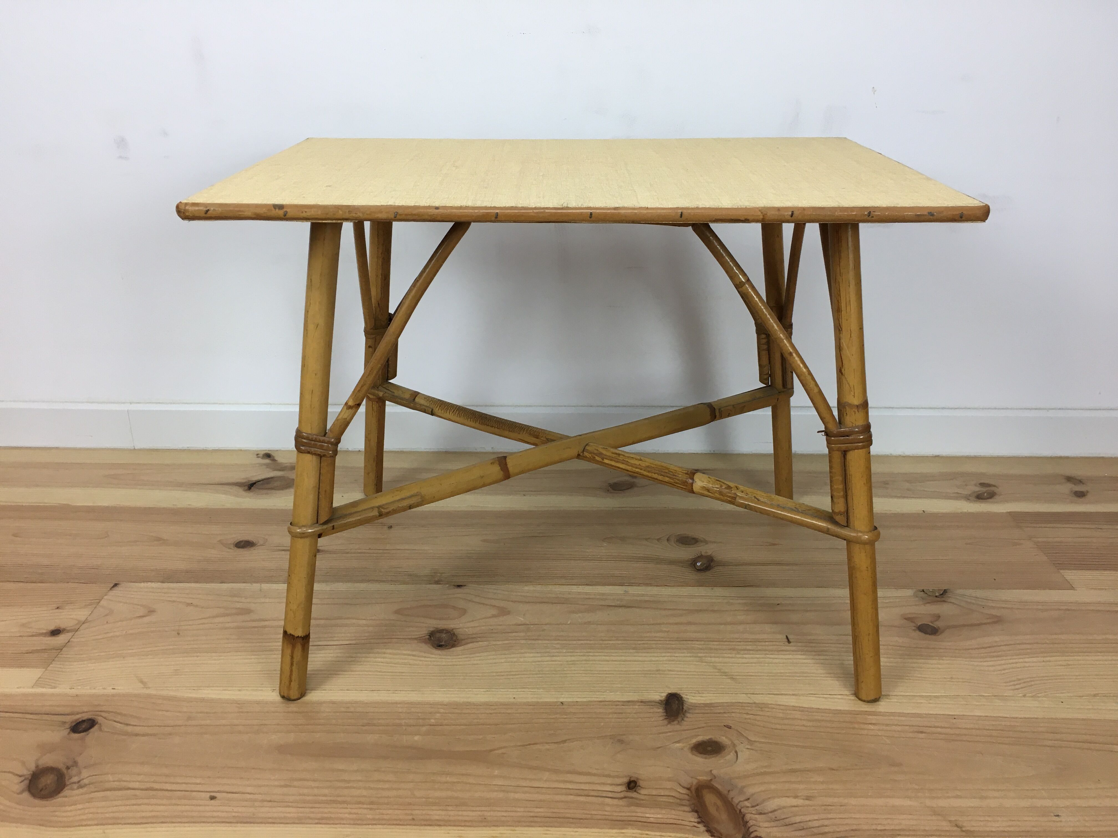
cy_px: 419
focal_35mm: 29
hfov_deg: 61.7
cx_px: 559
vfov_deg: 48.2
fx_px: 937
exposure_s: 1/33
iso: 32
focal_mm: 4.15
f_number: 2.2
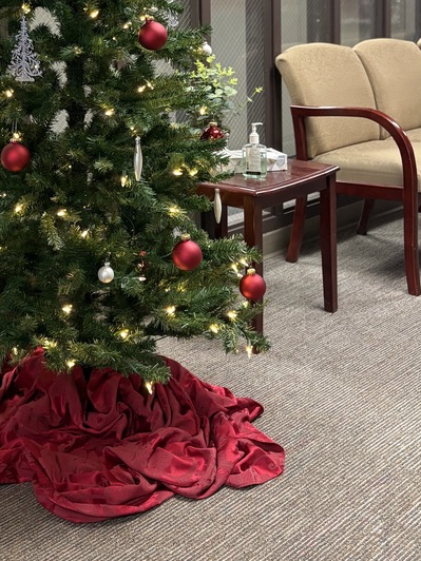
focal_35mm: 50
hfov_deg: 28.2
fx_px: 811
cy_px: 71
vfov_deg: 36.2
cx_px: 57
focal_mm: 5.96
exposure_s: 1/60
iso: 320
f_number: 1.6
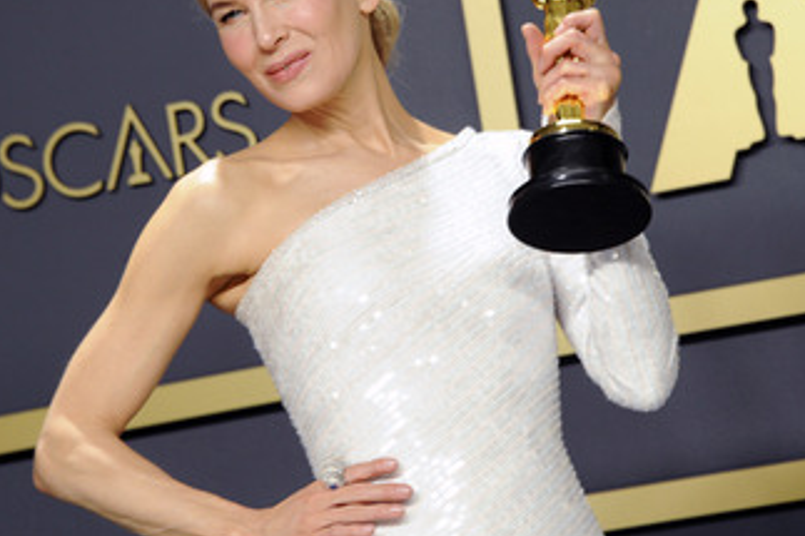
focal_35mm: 237
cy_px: 204
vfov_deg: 5.8
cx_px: 414
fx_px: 5297
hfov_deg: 8.7
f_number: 6.3
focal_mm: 170
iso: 1600
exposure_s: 1/125
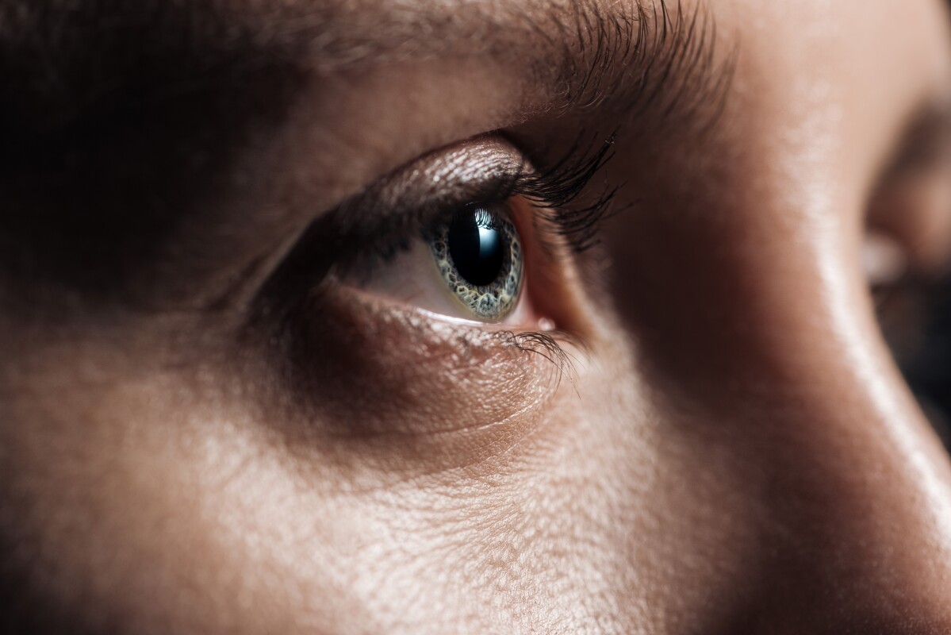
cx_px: 476
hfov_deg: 19.5
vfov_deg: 13.0
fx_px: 2774
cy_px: 318
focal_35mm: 105
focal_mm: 105
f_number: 9
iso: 160
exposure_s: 1/160
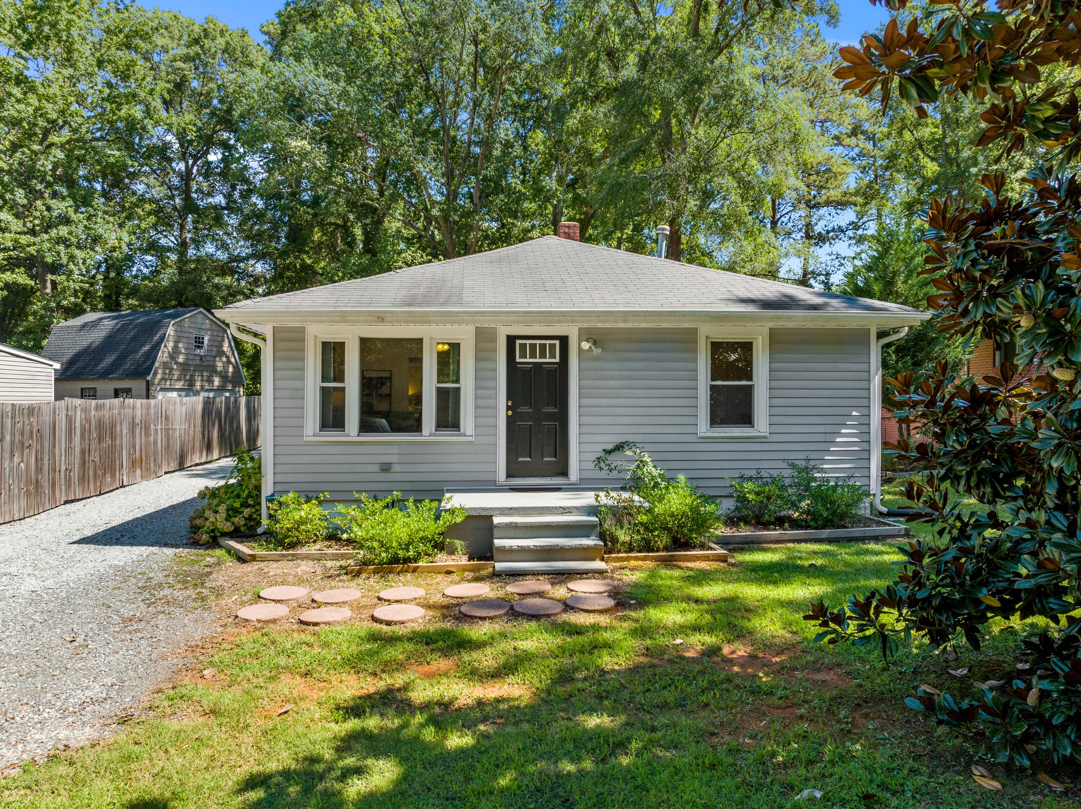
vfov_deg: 56.8
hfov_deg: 71.6
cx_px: 540
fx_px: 749
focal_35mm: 24
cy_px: 404
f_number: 2.8
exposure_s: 1/120
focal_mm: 12.29
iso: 200
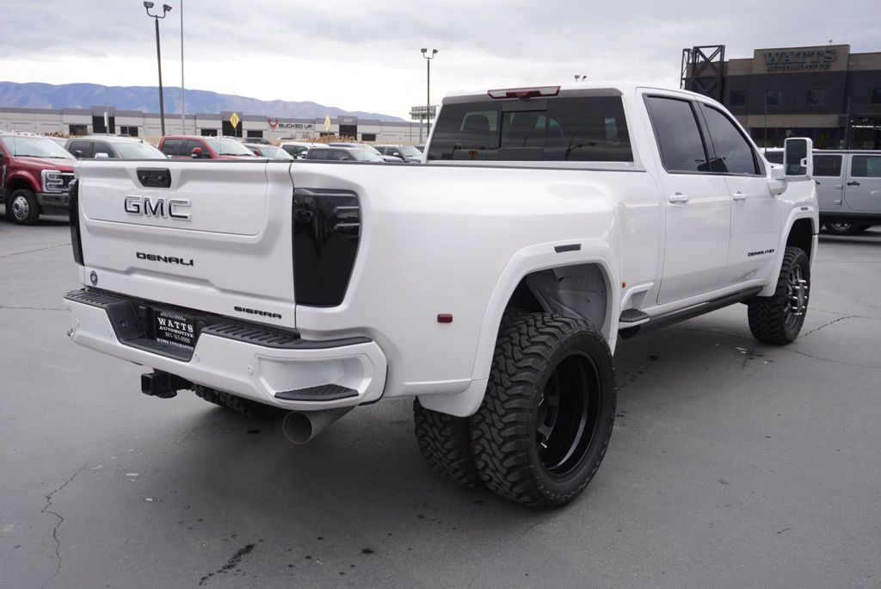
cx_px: 440
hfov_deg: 59.5
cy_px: 294
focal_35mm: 32
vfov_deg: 41.8
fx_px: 771
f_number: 5
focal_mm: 21
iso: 100
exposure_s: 1/100
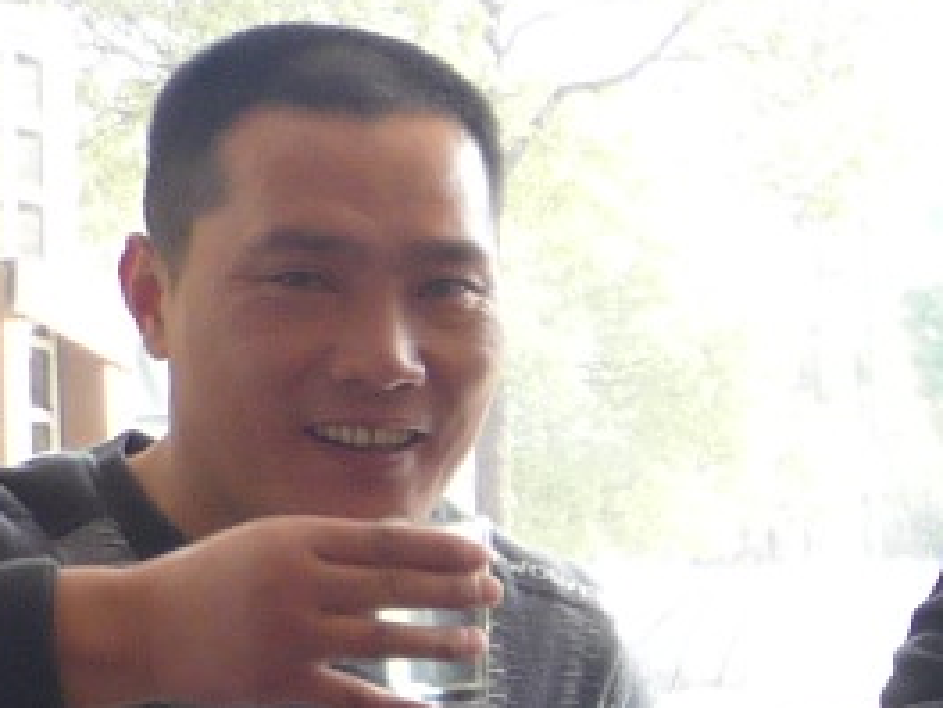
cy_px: 951
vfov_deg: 7.3
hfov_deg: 8.9
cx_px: 2347
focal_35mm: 200
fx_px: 5448
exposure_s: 1/60
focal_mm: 5.5
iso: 100
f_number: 2.8
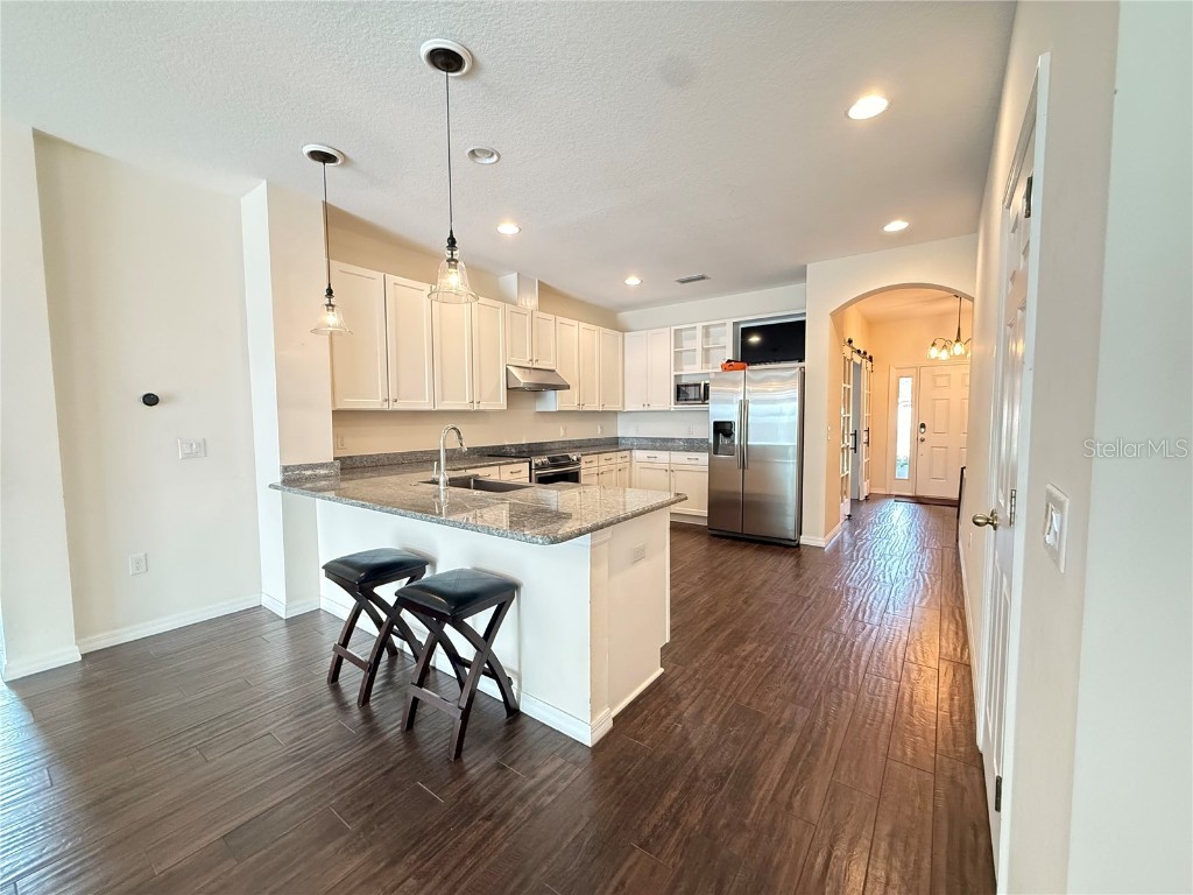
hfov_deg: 102.1
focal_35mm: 14
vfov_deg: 85.7
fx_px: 482
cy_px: 448
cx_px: 596
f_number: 2.2
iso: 800
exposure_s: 1/60
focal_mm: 2.22
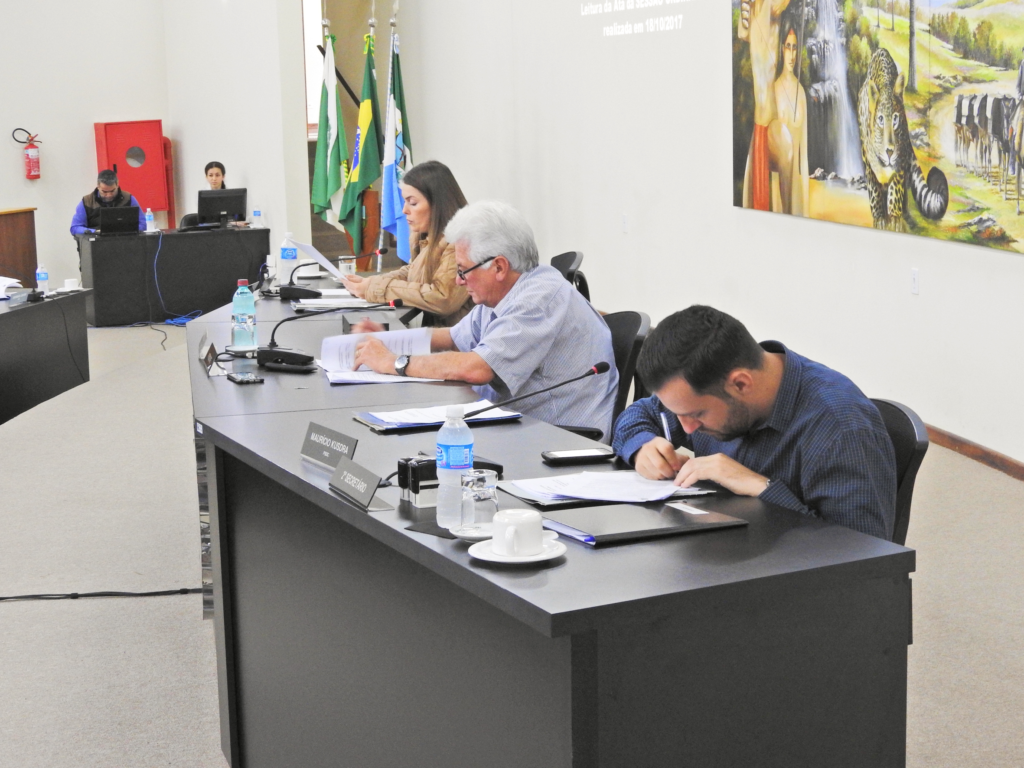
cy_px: 384
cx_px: 512
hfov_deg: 29.8
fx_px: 1923
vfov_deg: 22.6
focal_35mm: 65
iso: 560
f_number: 4.8
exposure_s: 1/10
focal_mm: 11.6
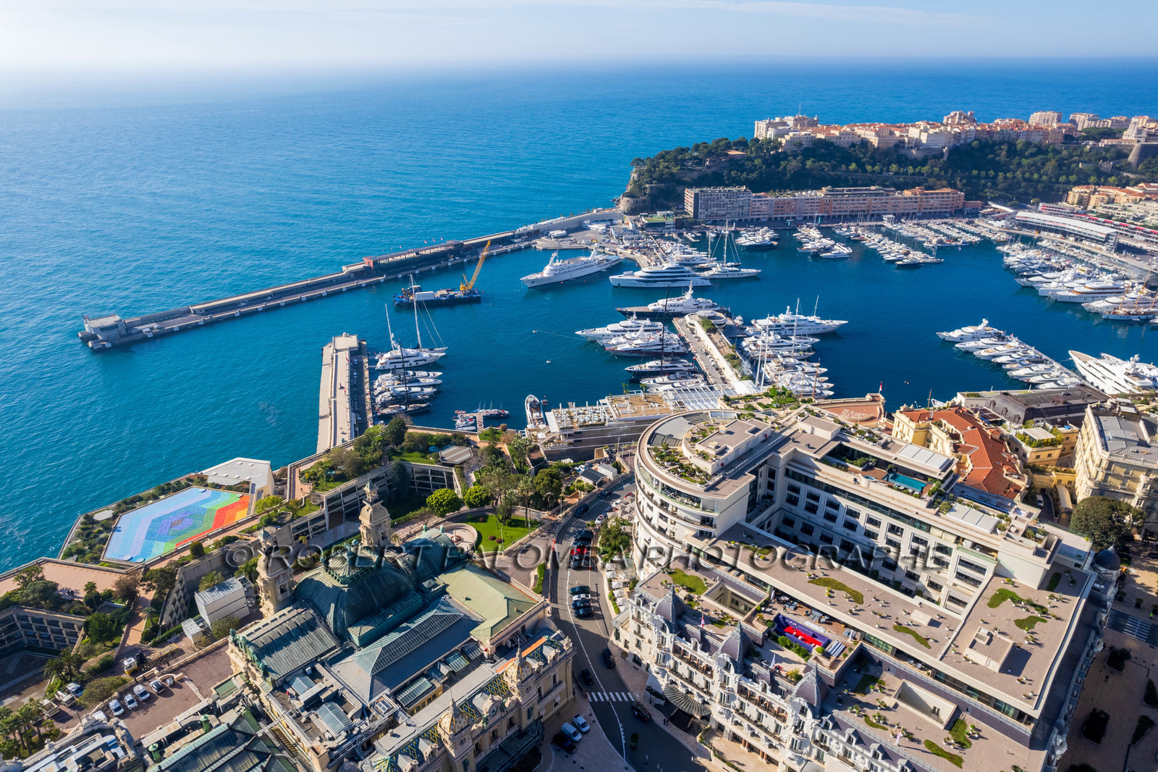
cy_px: 386
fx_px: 707
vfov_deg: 57.2
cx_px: 579
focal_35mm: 22
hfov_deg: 78.6
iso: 100
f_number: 2.8
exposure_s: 1/1600
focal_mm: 8.4
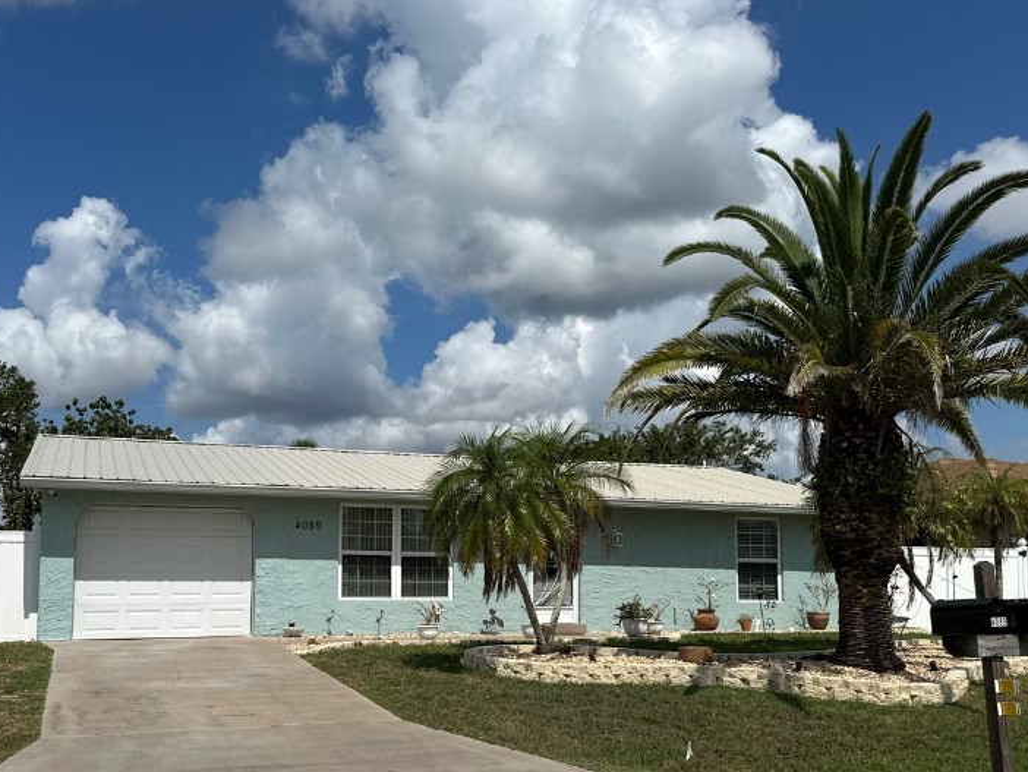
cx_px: 447
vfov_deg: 40.4
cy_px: 491
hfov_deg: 52.5
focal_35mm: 35
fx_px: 1040
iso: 80
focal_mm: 6.86
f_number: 1.78
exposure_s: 1/12048
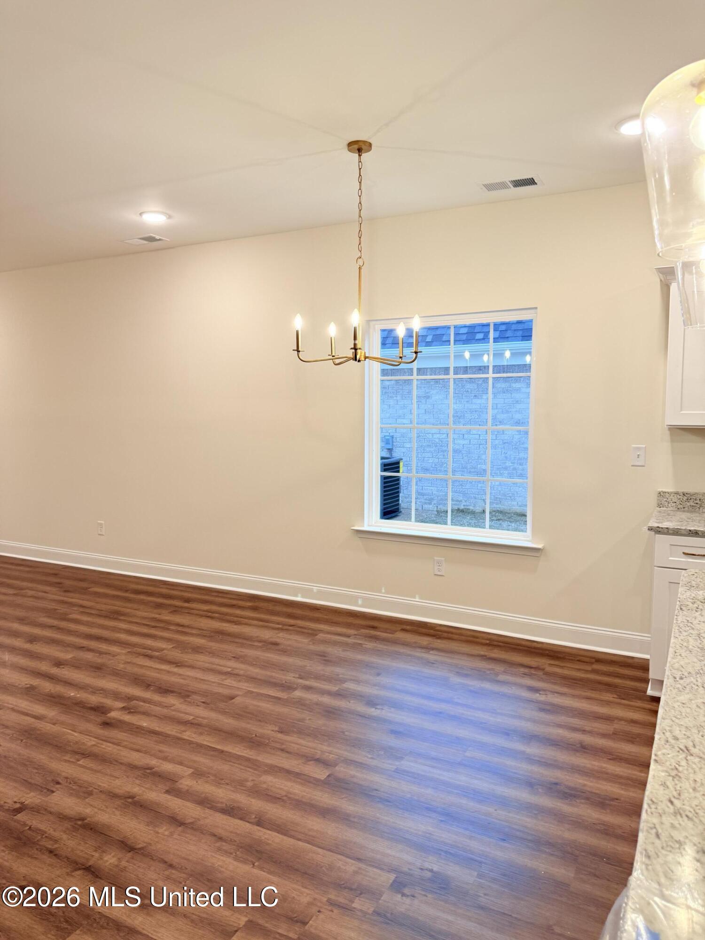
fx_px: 652
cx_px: 352
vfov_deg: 71.6
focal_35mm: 24
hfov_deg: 56.8
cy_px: 470
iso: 125
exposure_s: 1/120
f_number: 1.78
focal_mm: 6.76
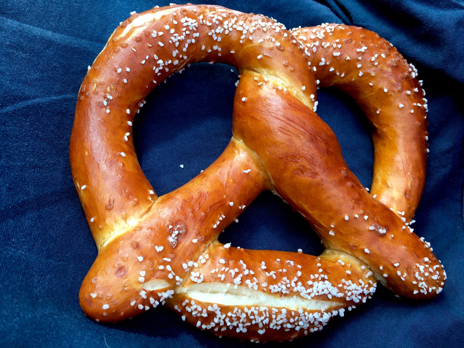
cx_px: 232
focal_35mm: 29
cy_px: 174
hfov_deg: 61.7
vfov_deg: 48.2
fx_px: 389
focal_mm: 4.15
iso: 25
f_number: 2.2
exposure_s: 1/60
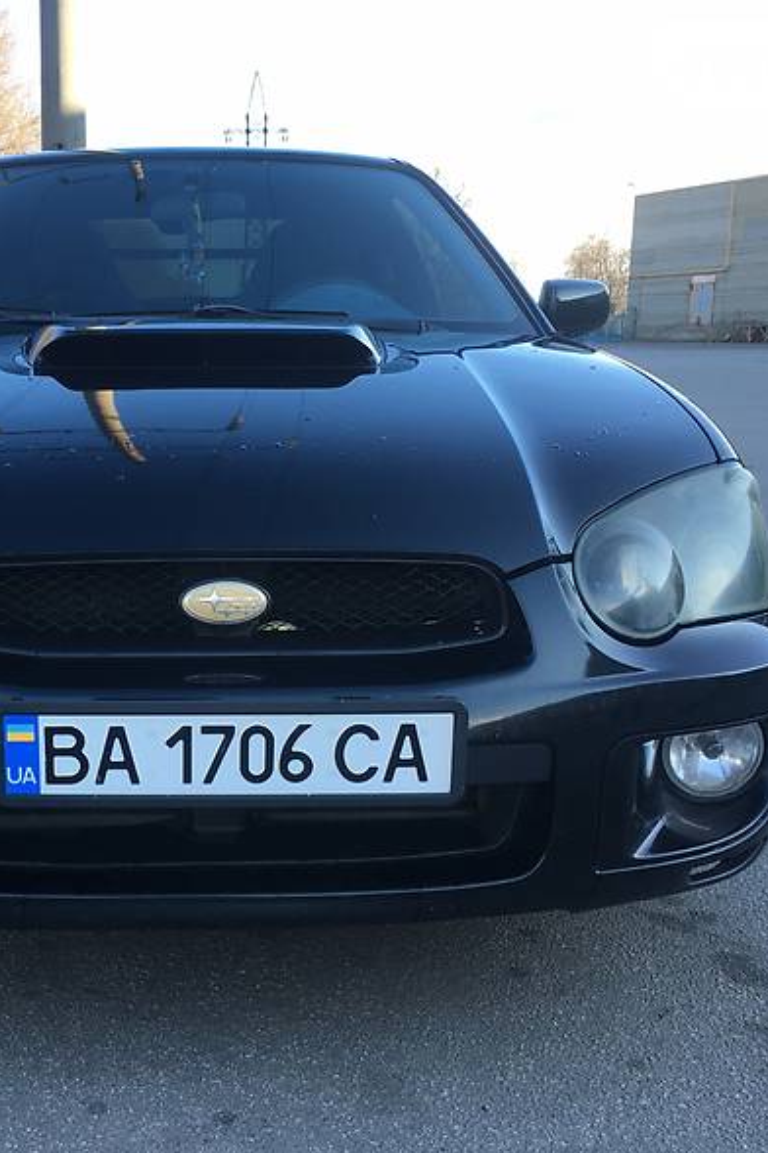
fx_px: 1313
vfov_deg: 47.4
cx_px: 182
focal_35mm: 41
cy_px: 585
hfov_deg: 31.9
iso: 25
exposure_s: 1/158
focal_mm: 4.2
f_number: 2.2
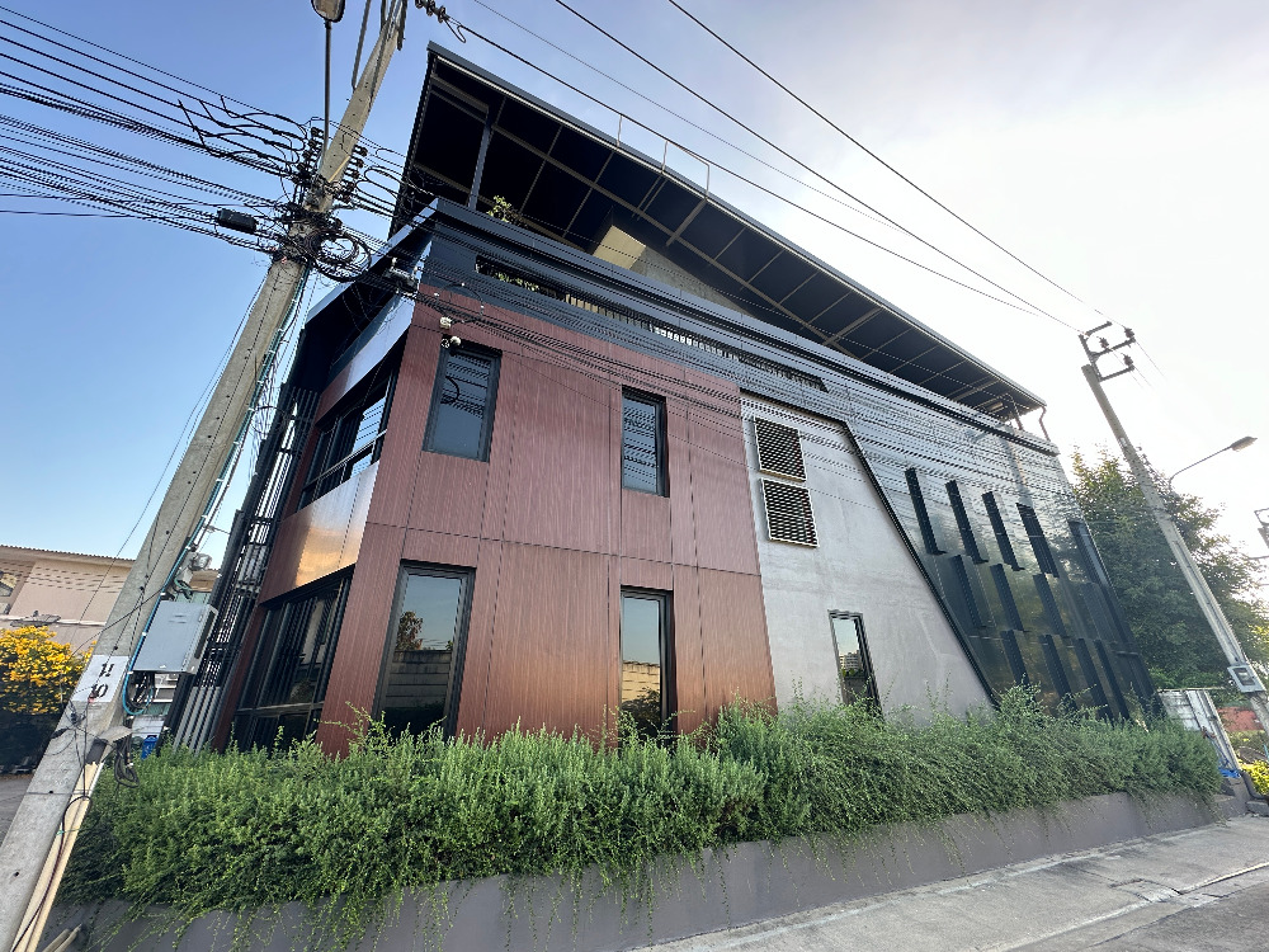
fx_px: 513
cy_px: 476
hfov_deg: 102.1
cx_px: 634
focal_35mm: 14
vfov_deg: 85.7
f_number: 2.2
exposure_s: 1/121
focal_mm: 2.22
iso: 40
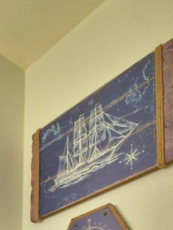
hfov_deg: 25.3
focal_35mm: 51
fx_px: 339
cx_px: -43
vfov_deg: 26.1
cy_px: 355
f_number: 4.5
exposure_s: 1/100
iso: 400
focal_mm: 10
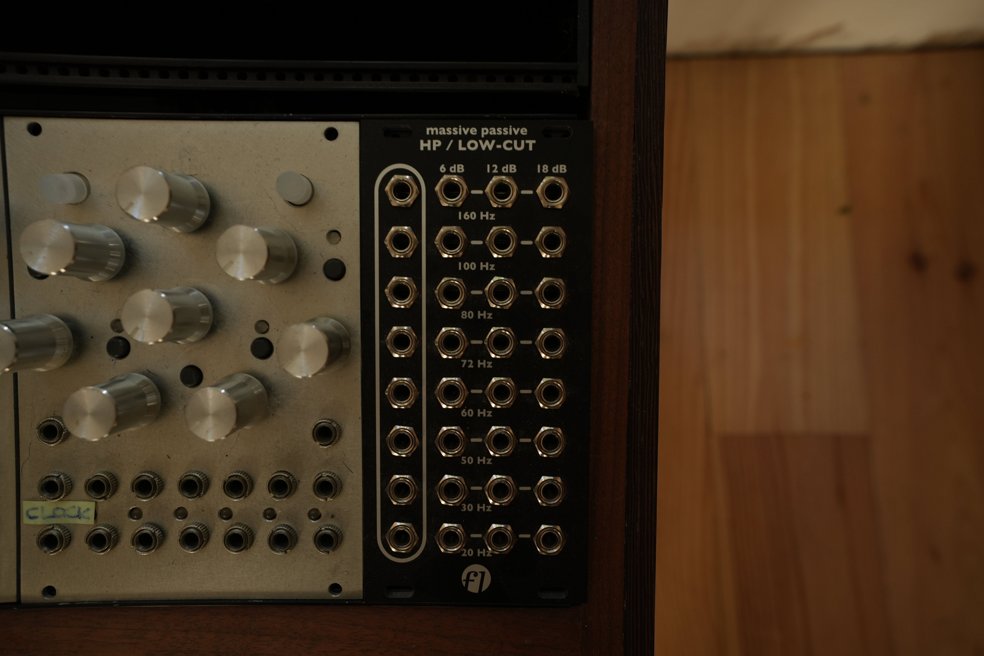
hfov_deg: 78.6
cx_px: 492
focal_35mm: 22
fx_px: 601
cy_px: 328
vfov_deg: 57.2
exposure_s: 1/30
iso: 640
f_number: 6.3
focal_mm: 22
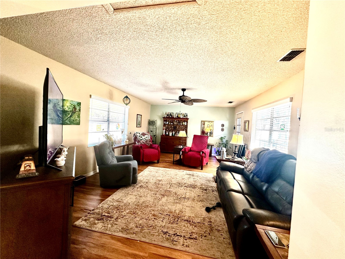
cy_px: 130
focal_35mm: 14
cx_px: 172
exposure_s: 1/120
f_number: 2.2
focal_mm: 2.22
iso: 250
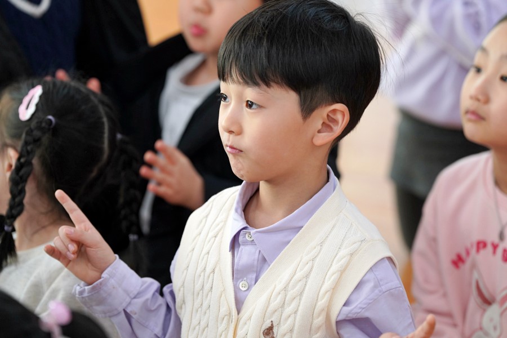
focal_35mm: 167
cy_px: 169
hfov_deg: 12.3
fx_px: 2352
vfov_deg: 8.2
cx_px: 254
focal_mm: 167
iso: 1600
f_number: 4
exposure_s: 1/200
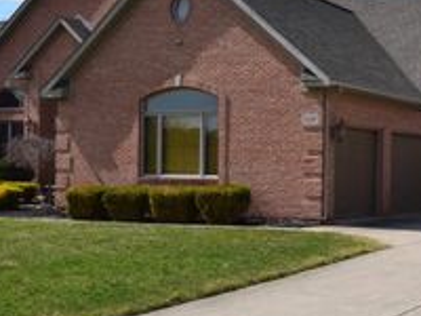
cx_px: 272
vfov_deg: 20.4
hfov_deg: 26.9
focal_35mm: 72
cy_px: 159
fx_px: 876
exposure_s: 1/500
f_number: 11
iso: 360
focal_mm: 20
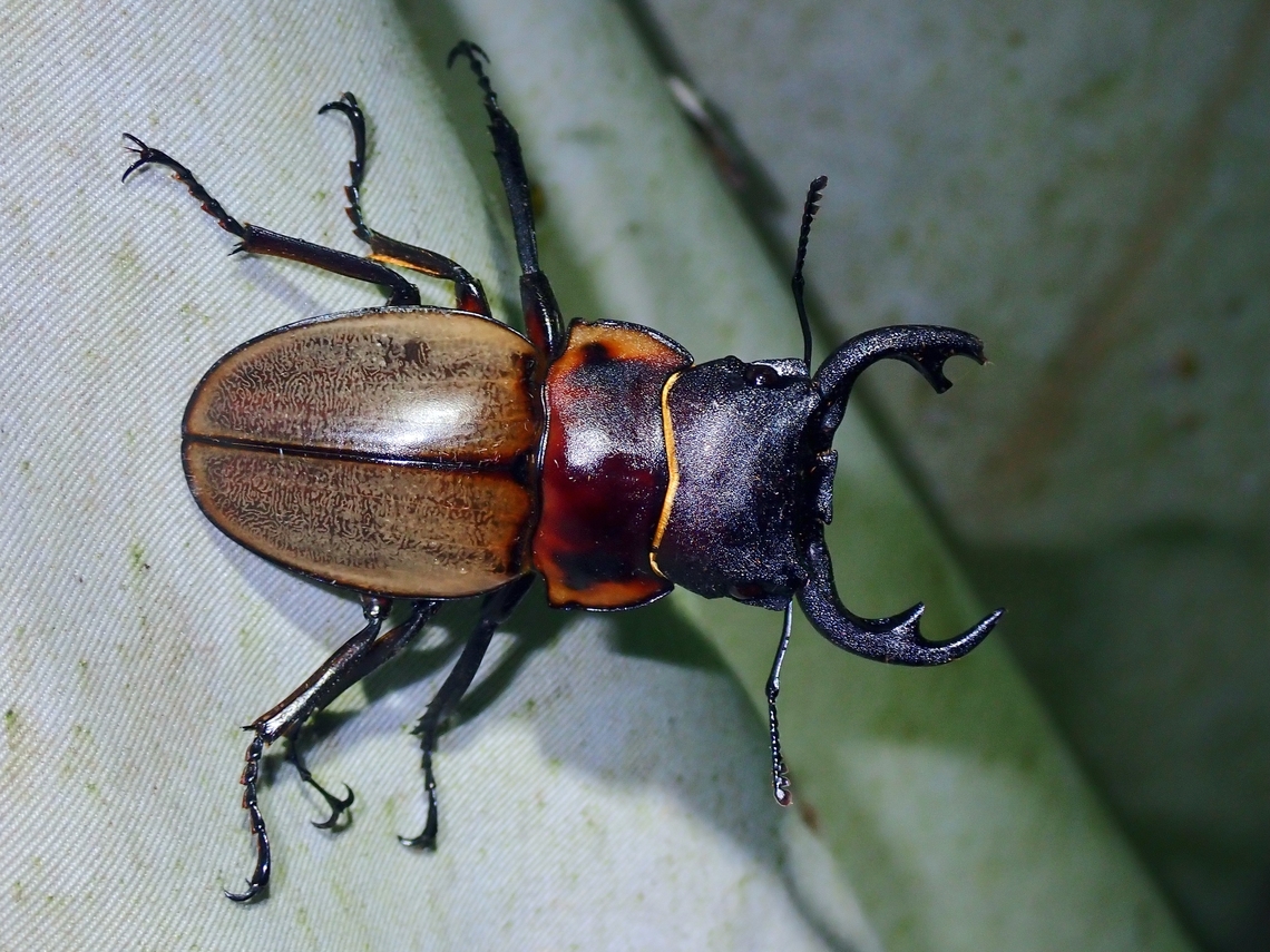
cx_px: 635
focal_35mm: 94
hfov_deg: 20.9
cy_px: 476
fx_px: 3449
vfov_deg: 15.7
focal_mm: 16.79
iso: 200
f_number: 6.3
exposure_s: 1/200
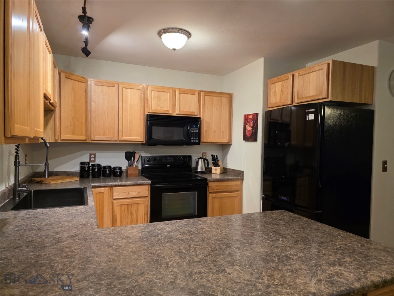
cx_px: 197
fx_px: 262
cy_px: 148
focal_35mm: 23
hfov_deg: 73.9
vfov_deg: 58.9
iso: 800
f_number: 1.7
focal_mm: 6.3
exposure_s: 1/120
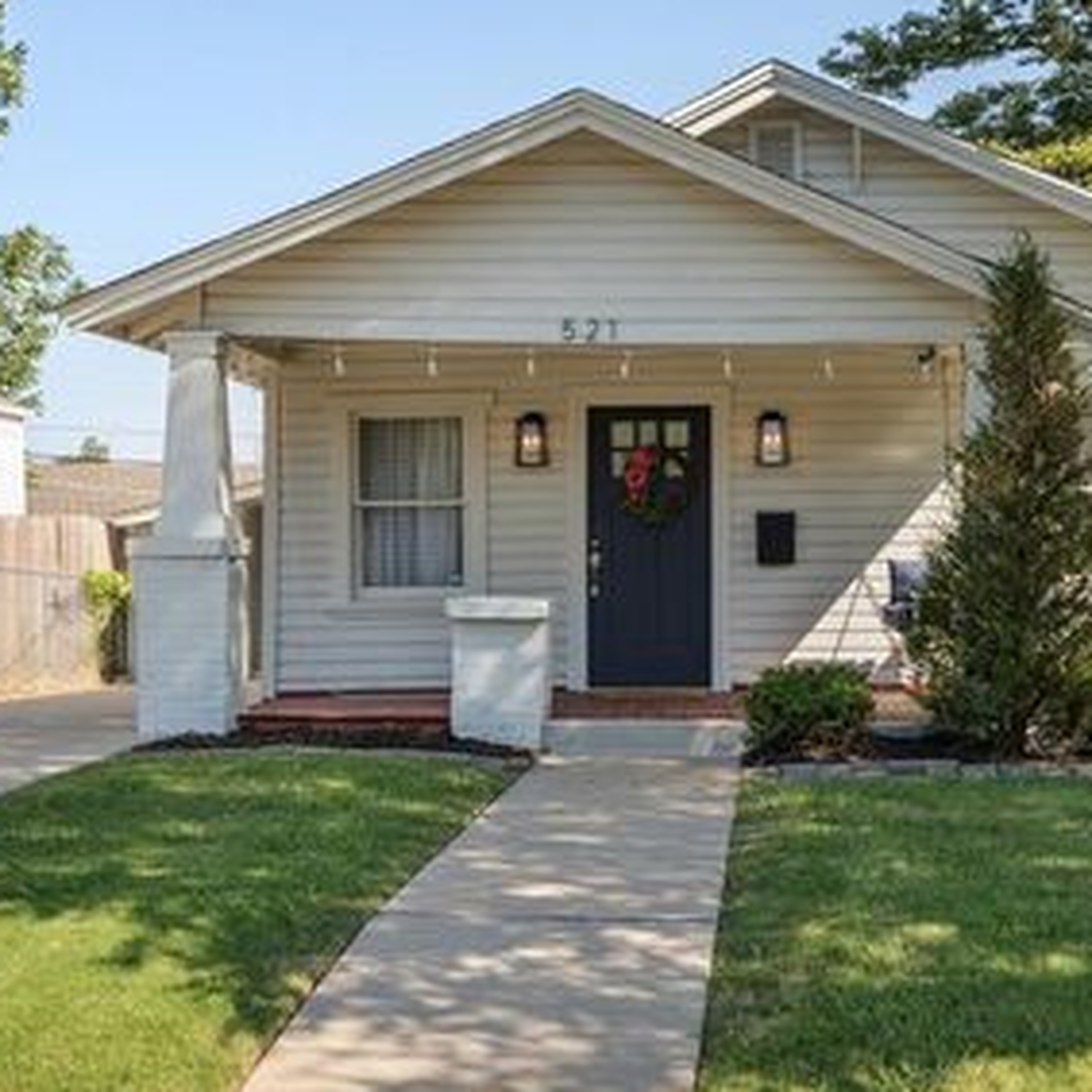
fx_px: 2248
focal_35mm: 63
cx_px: 725
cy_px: 534
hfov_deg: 27.1
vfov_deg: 27.3
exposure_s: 1/6400
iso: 200
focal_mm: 28
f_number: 2.8
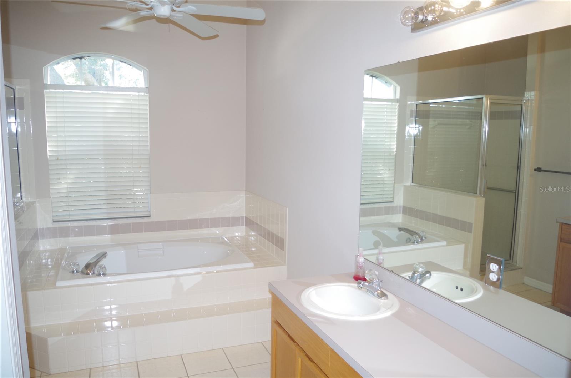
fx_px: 427
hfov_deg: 67.5
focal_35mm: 27
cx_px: 286
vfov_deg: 47.7
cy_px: 189
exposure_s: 1/25
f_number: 3.5
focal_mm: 18
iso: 400
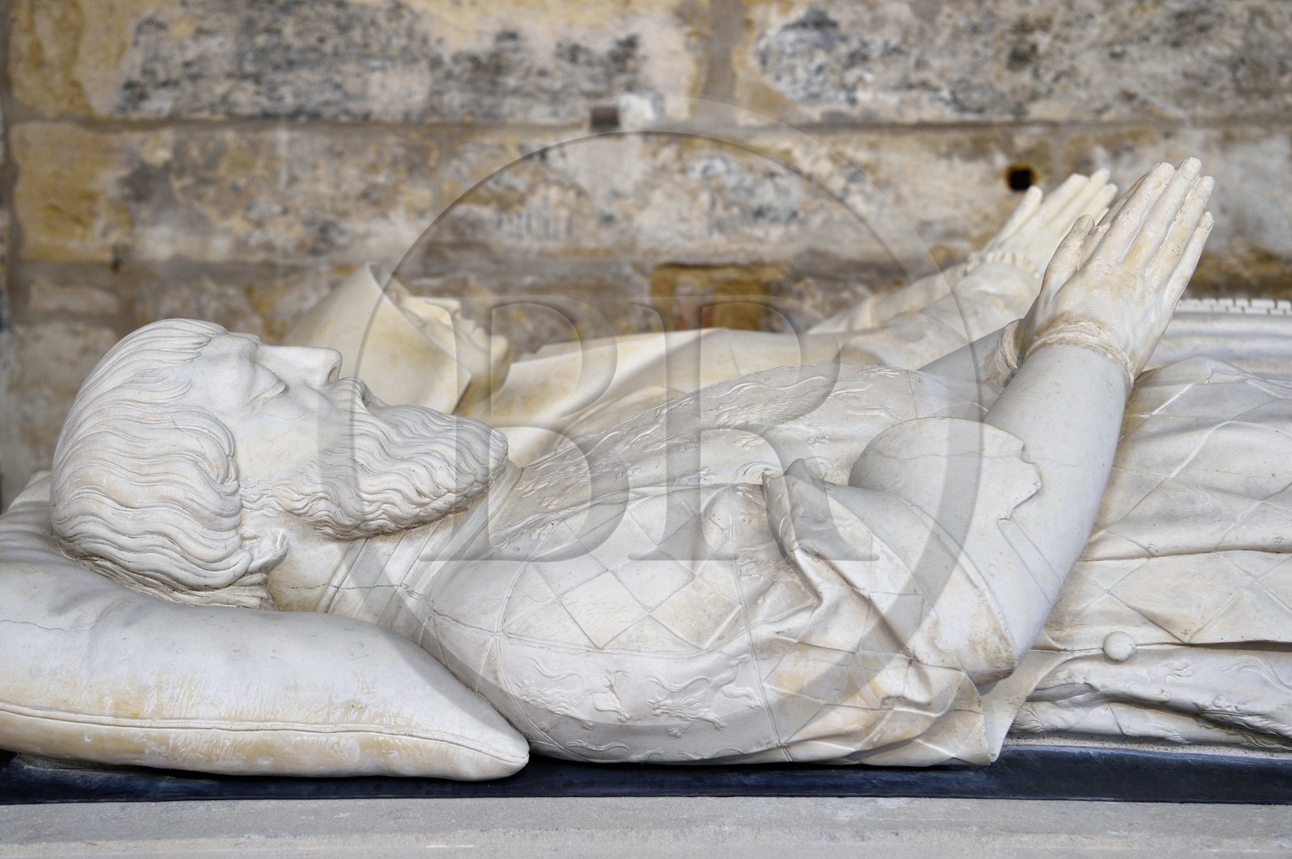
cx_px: 646
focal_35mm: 55
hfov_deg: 36.3
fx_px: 1972
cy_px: 430
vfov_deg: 24.6
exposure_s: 1/60
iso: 800
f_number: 5.6
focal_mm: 55
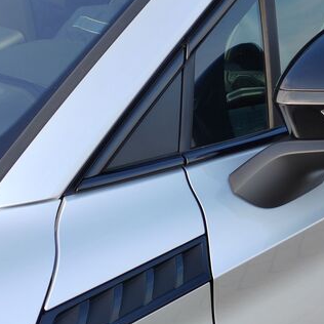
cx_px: 354
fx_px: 1175
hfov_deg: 15.3
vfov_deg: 15.7
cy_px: 113
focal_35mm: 111
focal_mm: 5.52
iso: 100
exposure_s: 1/240
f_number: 1.9
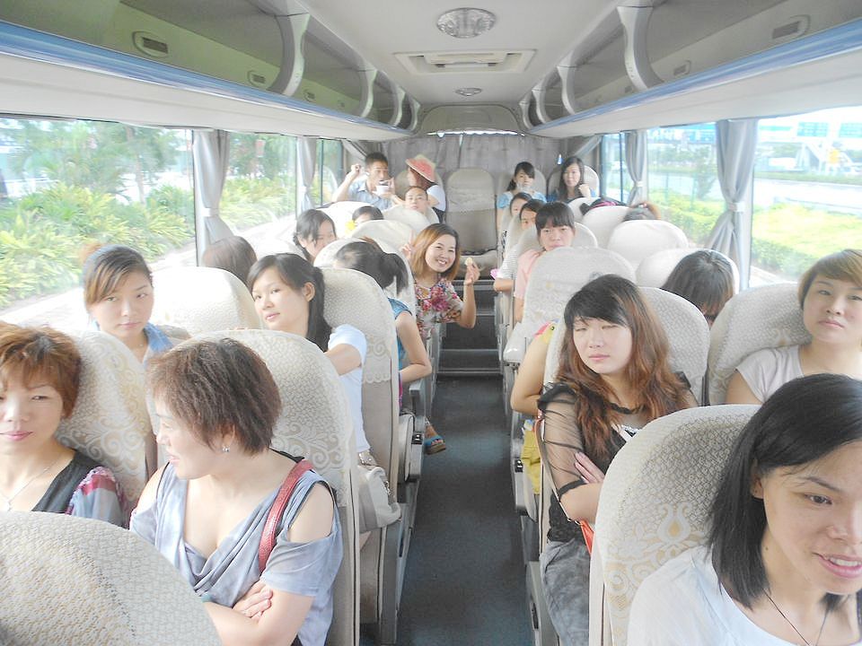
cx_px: 431
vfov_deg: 53.1
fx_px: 647
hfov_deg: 67.3
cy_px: 323
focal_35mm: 26
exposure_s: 1/30
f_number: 3.2
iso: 80
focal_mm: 4.6
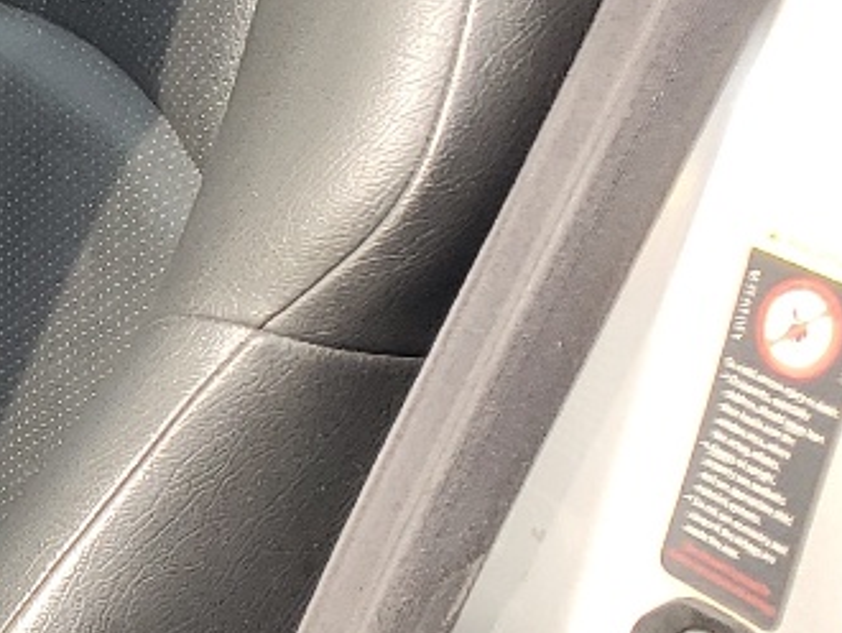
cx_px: -1023
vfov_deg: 11.8
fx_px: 3067
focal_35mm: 126
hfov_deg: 12.9
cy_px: 232
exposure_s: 1/196
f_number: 1.5
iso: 50
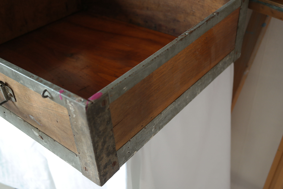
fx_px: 338
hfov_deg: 45.4
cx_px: 142
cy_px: 94
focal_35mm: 43
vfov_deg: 31.2
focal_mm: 28
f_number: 4
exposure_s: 1/50
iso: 400
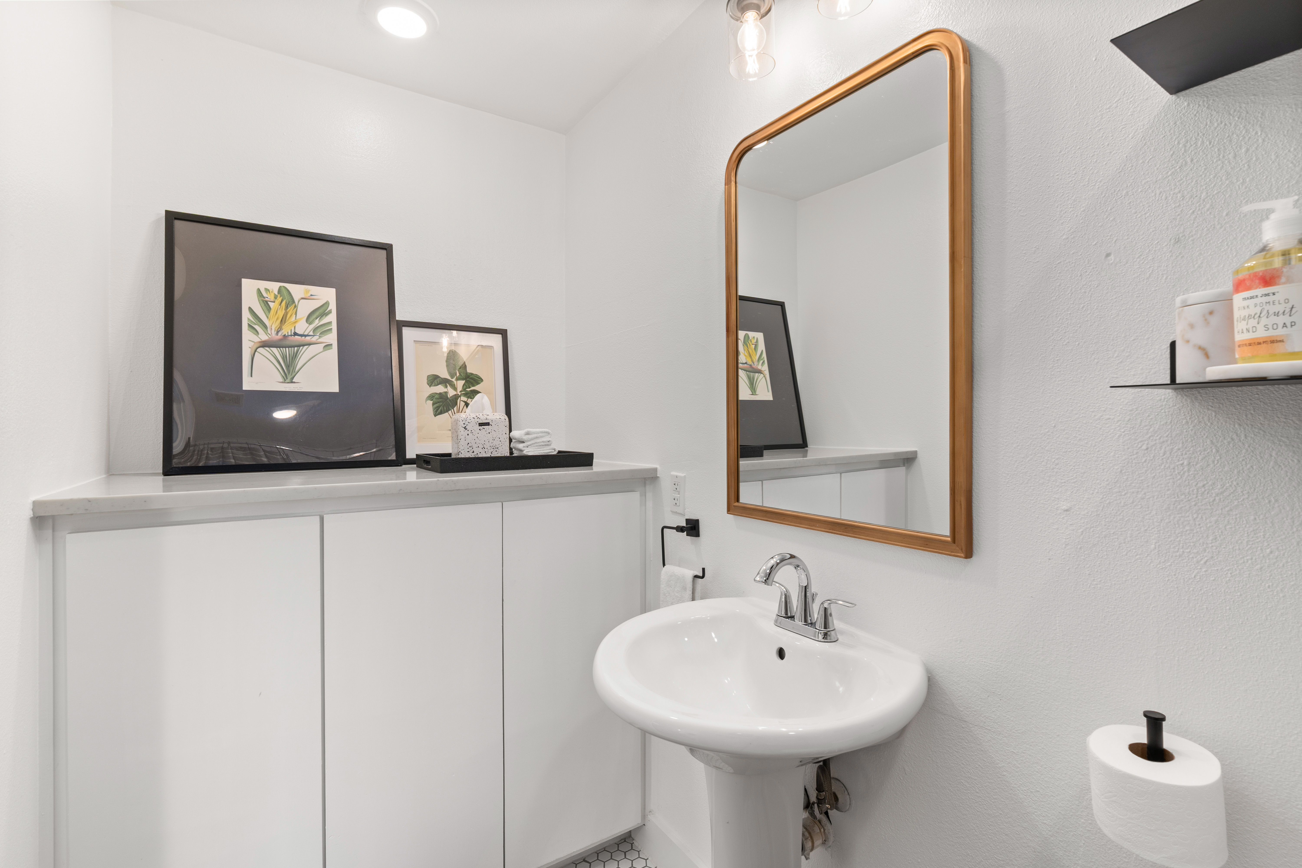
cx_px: 651
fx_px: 579
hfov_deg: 96.7
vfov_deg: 73.7
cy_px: 434
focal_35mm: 16
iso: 200
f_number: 9
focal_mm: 16
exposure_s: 1/2
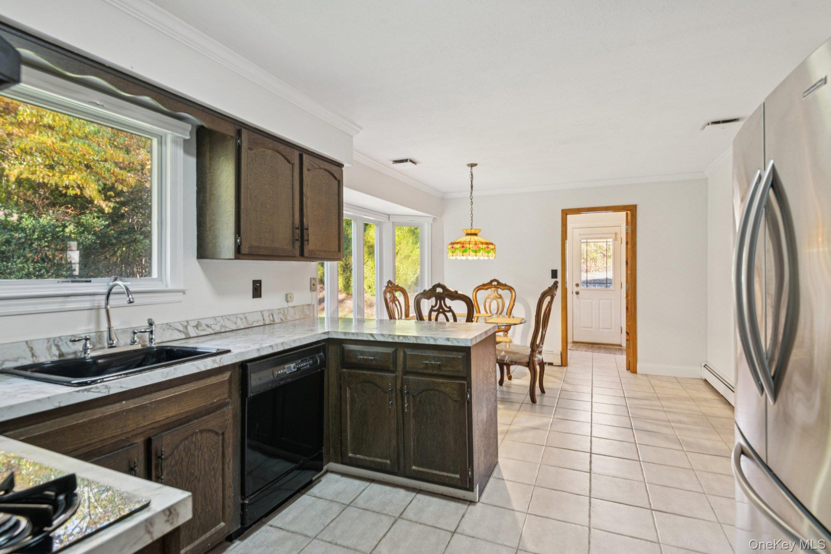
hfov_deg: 90.0
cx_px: 416
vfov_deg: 67.4
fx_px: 415
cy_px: 277
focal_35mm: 18
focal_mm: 18
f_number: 9
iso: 250
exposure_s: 1/1.67
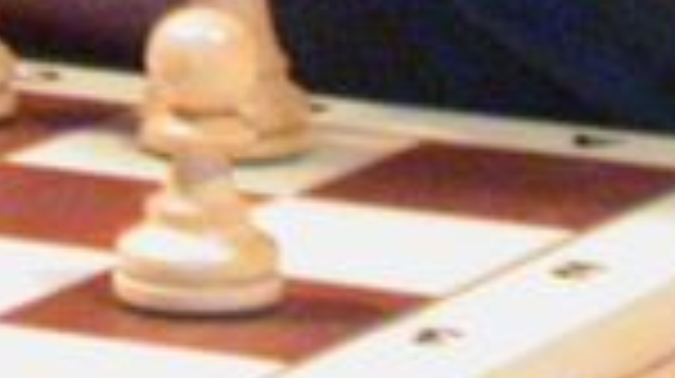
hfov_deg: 5.4
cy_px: -1287
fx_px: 7062
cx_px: -122
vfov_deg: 2.9
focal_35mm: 395
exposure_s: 1/11.5
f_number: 4.2
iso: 400
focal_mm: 11.1
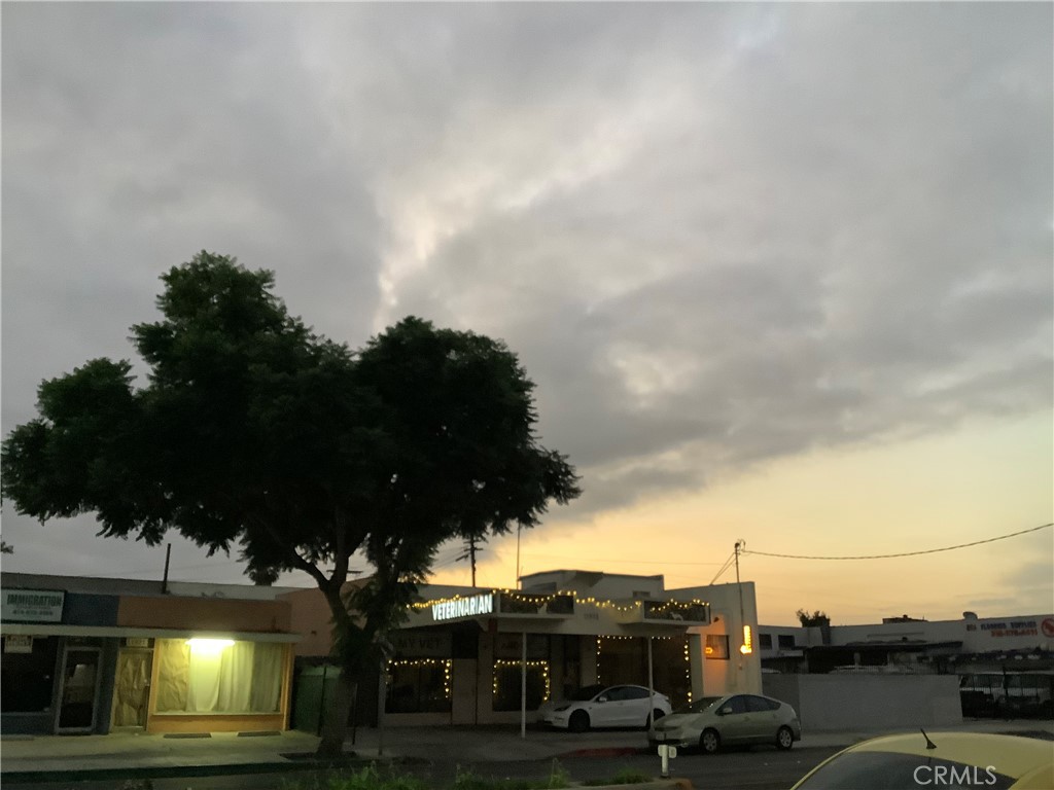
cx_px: 527
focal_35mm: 31
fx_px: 944
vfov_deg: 45.4
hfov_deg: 58.4
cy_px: 395
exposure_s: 1/40
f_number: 2.4
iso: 320
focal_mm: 3.3
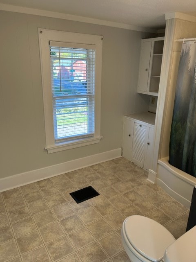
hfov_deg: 53.1
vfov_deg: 67.3
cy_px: 131
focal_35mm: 26
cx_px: 98
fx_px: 196
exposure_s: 1/139
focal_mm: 5.7
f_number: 1.5
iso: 64
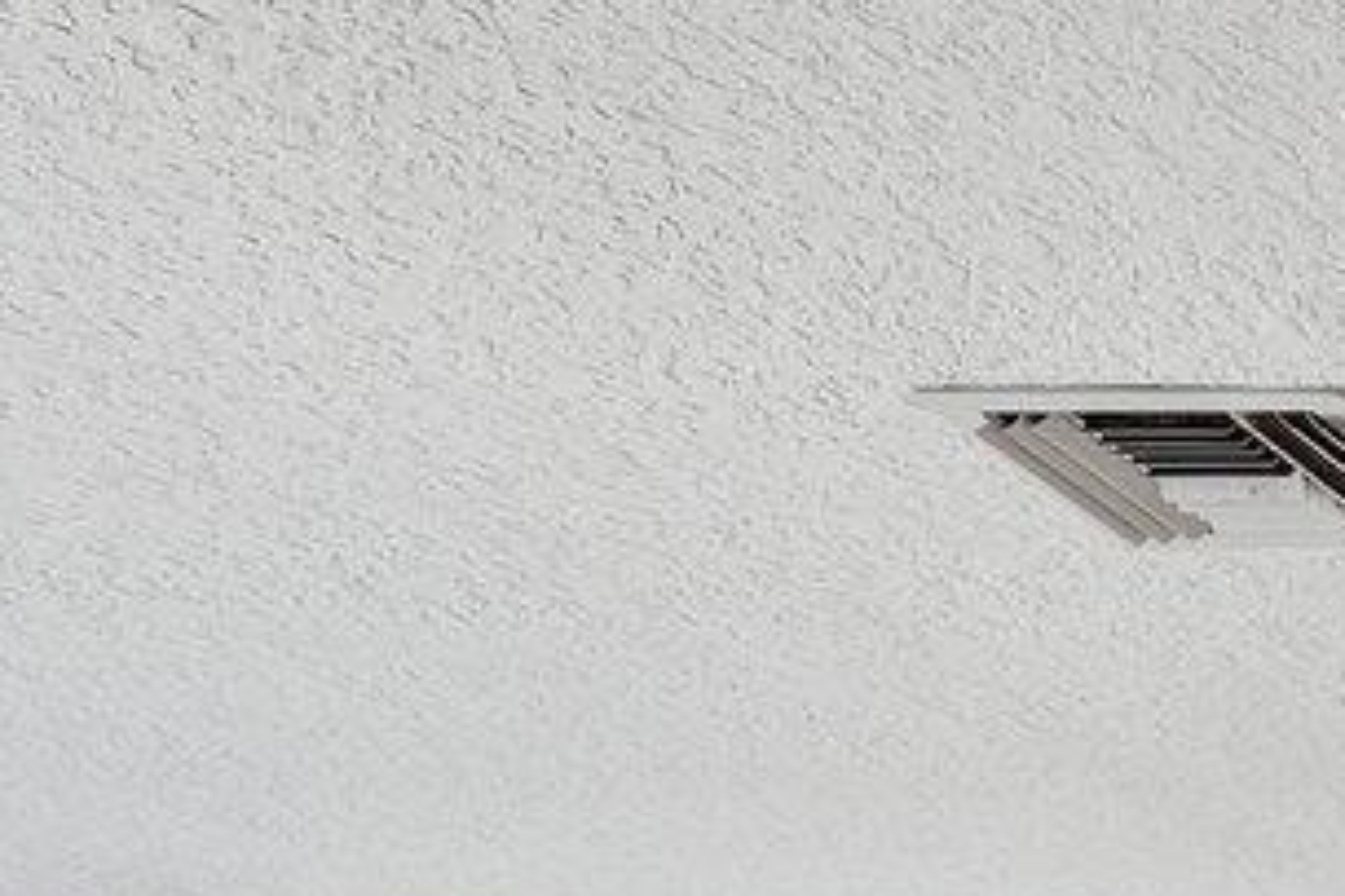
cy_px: 2342
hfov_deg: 11.9
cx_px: 3554
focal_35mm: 127
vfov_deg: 9.3
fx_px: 4744
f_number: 8
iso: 500
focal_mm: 18.9
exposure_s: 1/4
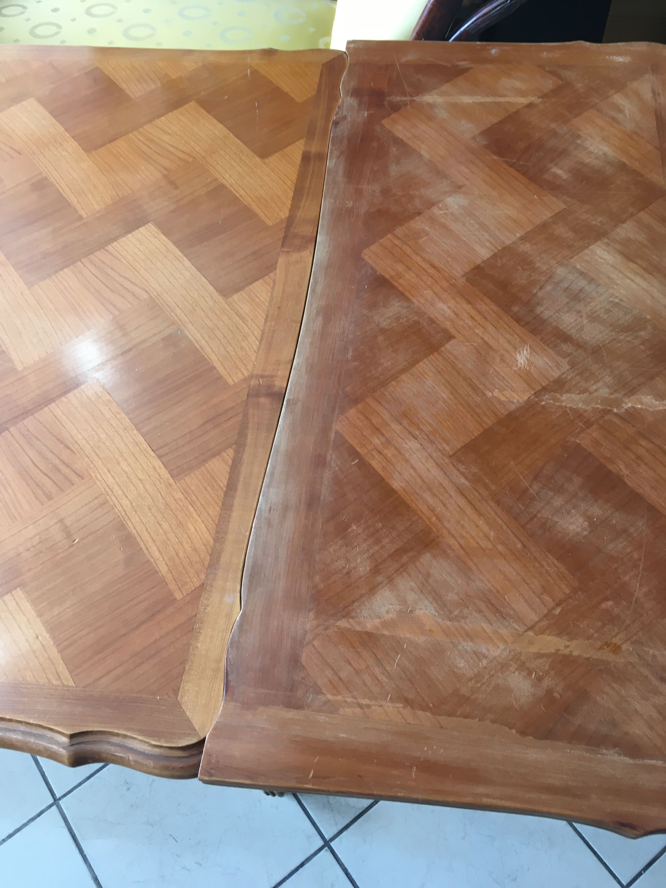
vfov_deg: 61.7
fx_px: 744
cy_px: 444
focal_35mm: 29
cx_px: 333
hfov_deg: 48.2
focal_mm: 4.15
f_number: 2.2
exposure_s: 1/33
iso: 64
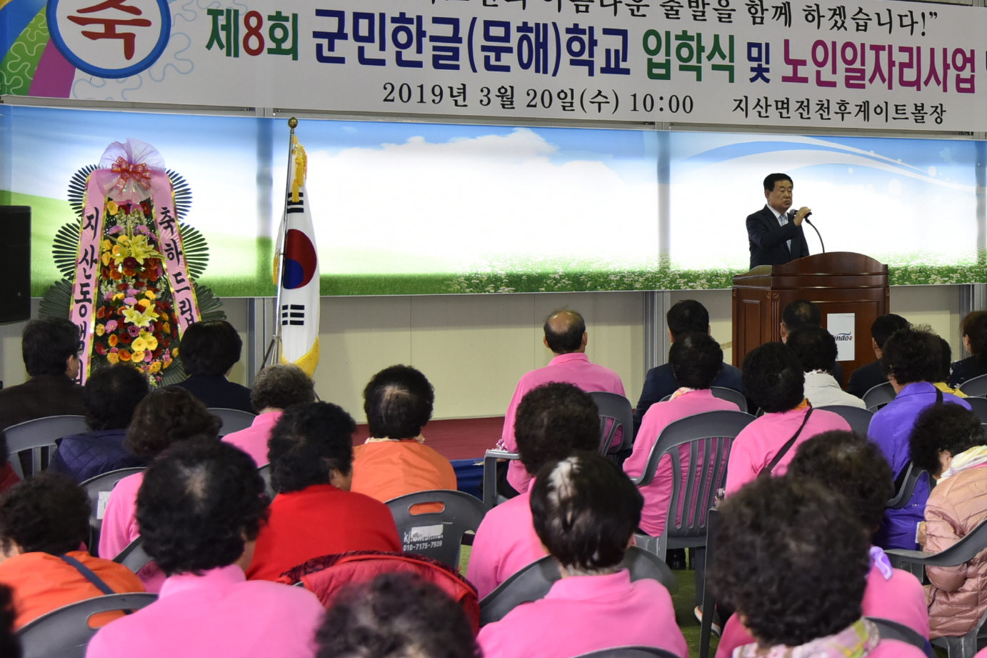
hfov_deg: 29.8
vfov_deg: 20.5
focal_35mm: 66
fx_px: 1809
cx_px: 788
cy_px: 190
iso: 1000
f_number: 4
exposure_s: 1/125
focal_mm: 38
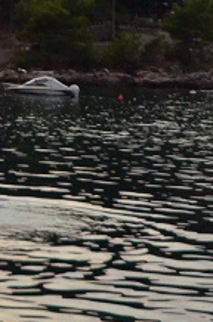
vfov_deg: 12.1
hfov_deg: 7.9
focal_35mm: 165
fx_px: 1474
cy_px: -109
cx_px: -218
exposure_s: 1/400
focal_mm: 24
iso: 3200
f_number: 4
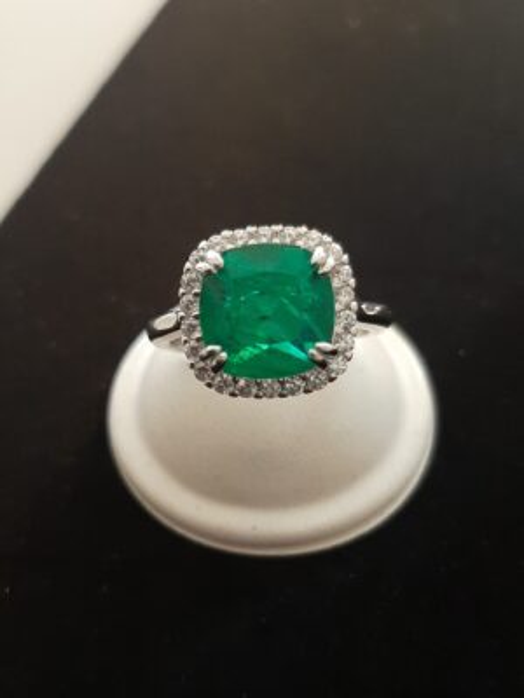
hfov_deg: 53.1
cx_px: 262
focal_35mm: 26
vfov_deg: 67.3
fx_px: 525
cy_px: 349
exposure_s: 1/20
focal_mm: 3.93
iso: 500
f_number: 1.7
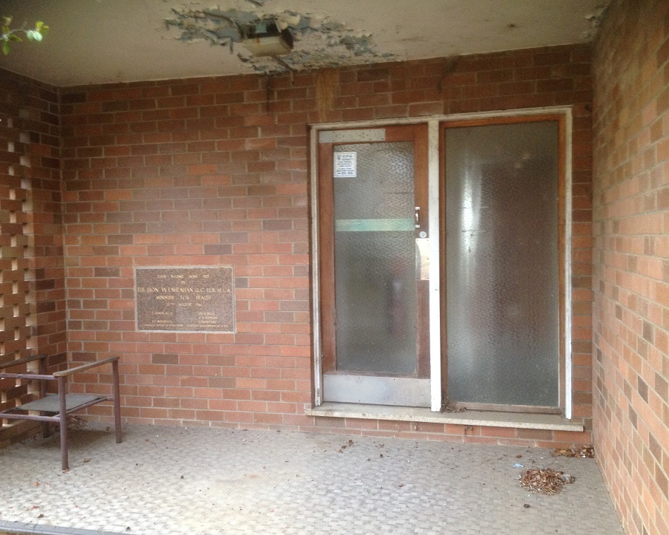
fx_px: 733
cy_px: 269
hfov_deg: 49.1
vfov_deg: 40.1
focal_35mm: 37
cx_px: 321
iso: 160
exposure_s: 1/20
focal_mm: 4.28
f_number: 2.4
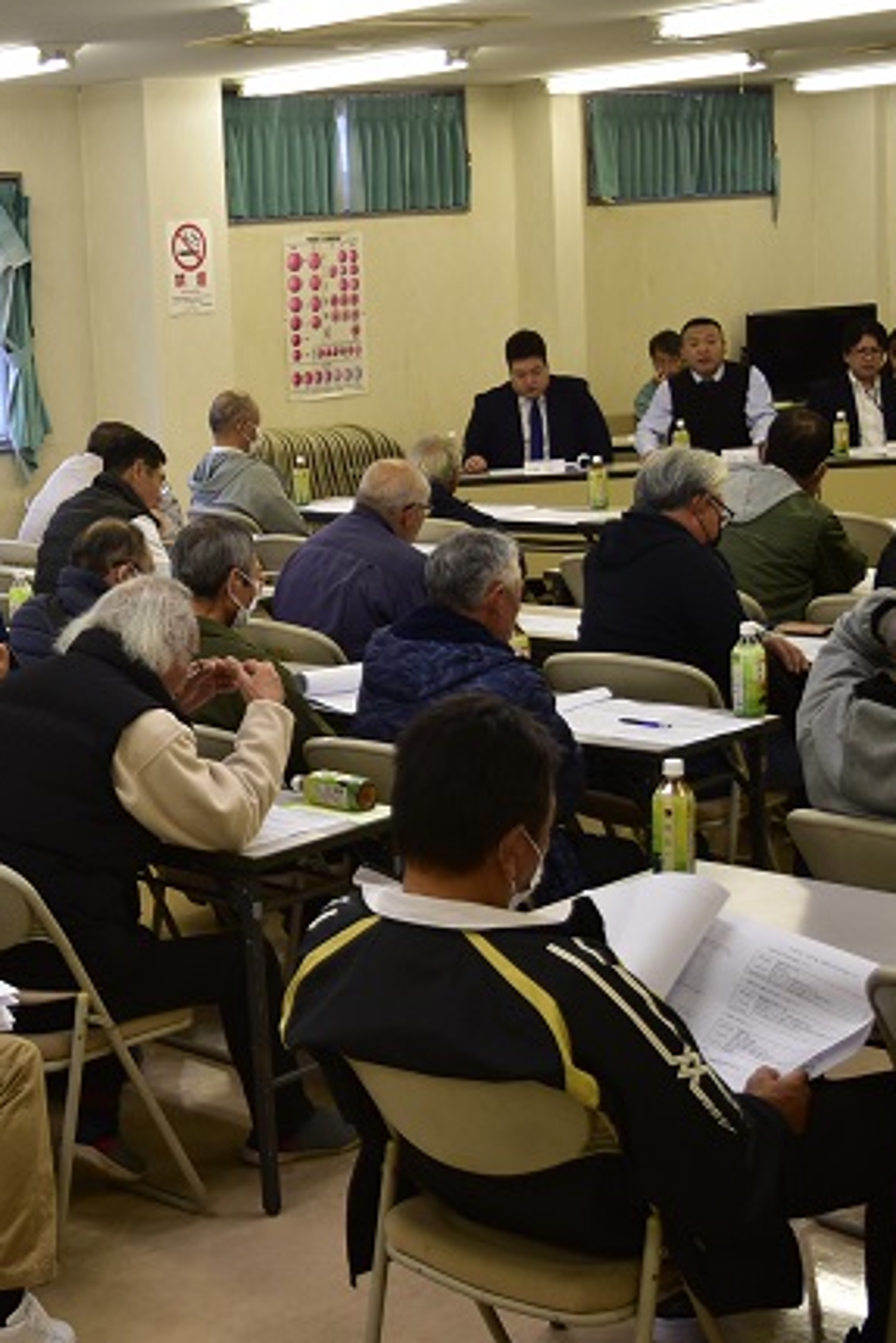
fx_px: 2453
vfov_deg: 30.6
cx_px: -53
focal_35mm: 66
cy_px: 675
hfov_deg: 19.9
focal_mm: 29
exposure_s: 1/80
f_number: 4.5
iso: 400
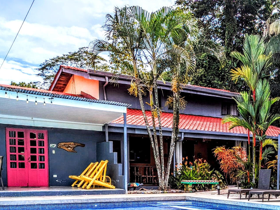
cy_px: 201
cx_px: 211
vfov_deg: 28.7
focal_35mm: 48
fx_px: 388
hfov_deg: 38.6
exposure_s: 1/3145
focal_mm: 6.81
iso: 44
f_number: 1.85
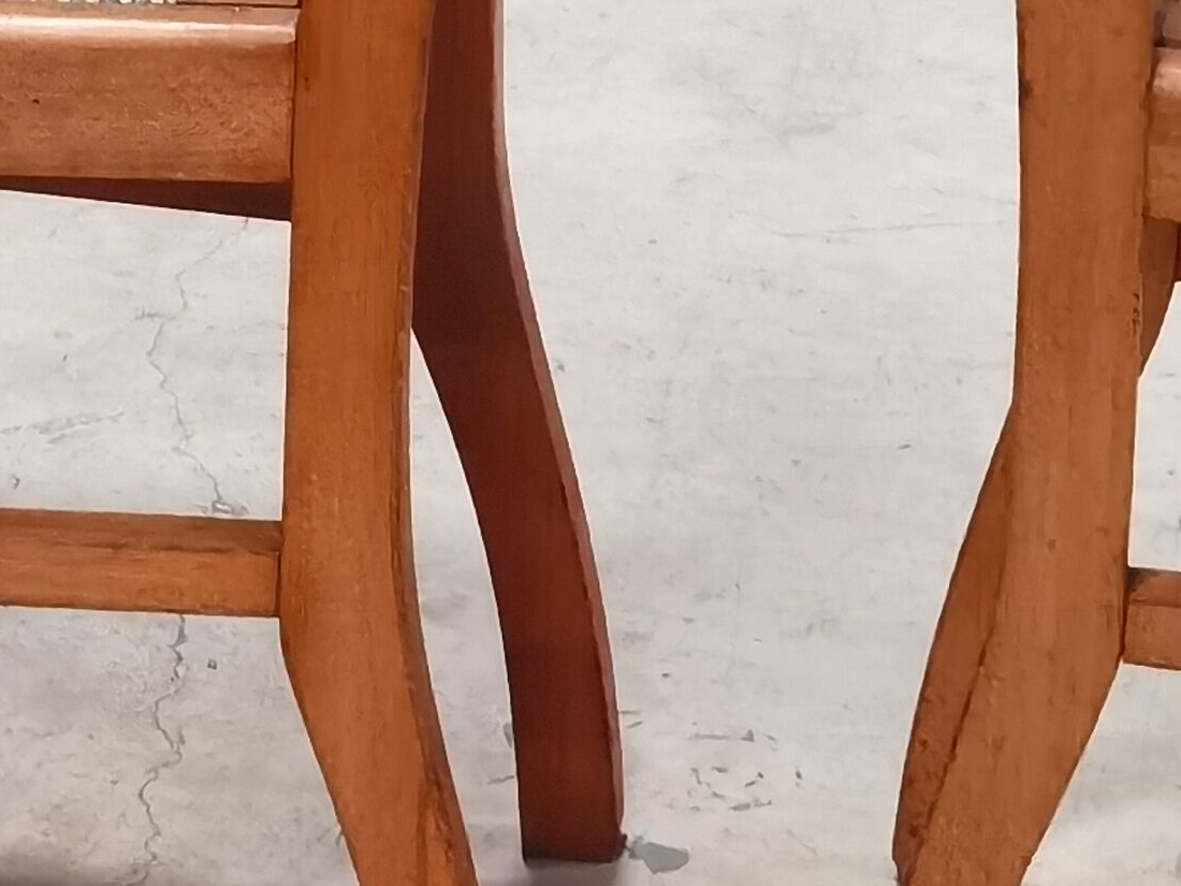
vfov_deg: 6.8
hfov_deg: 9.0
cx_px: -337
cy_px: -260
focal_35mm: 216
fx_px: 7369
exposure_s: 1/33.3
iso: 640
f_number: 1.9
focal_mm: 6.71
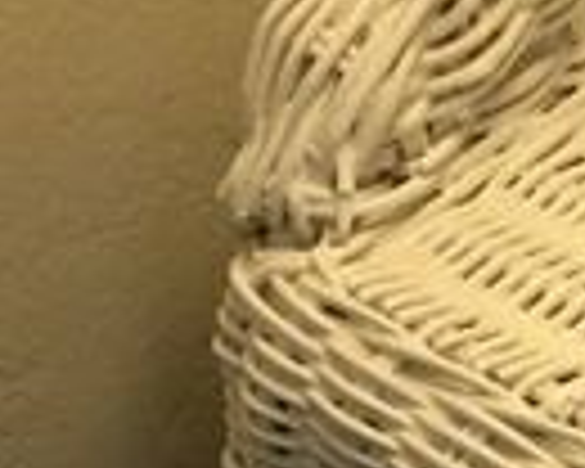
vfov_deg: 7.2
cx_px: 1372
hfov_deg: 8.7
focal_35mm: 203
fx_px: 3515
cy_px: 1051
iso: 50
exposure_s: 1/30
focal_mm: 4.12
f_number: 2.2
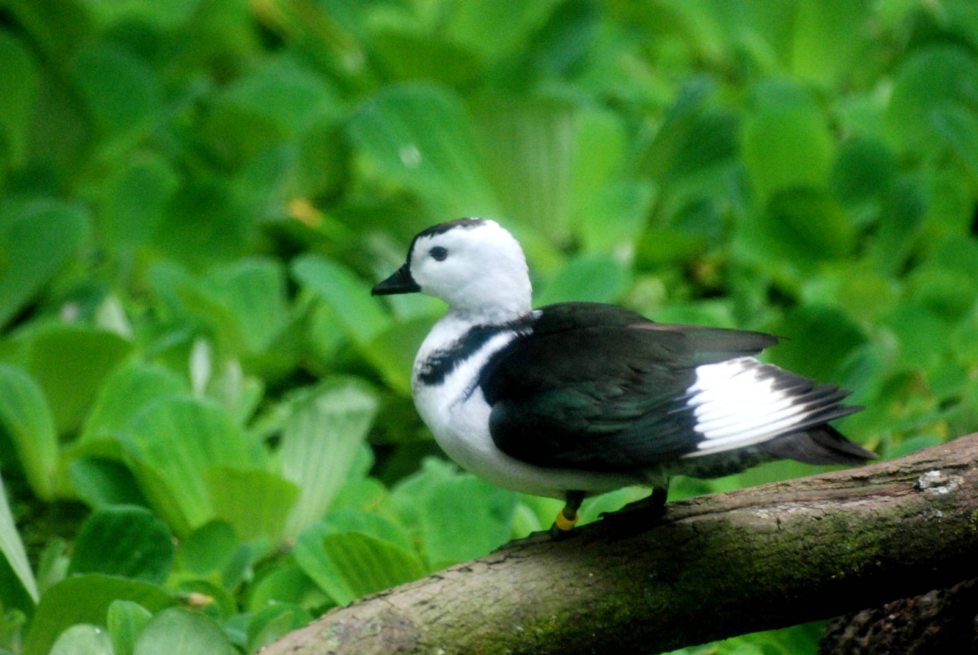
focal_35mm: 360
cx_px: 489
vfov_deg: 3.8
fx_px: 9791
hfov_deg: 5.7
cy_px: 328
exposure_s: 1/160
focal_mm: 240
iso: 1600
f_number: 5.3
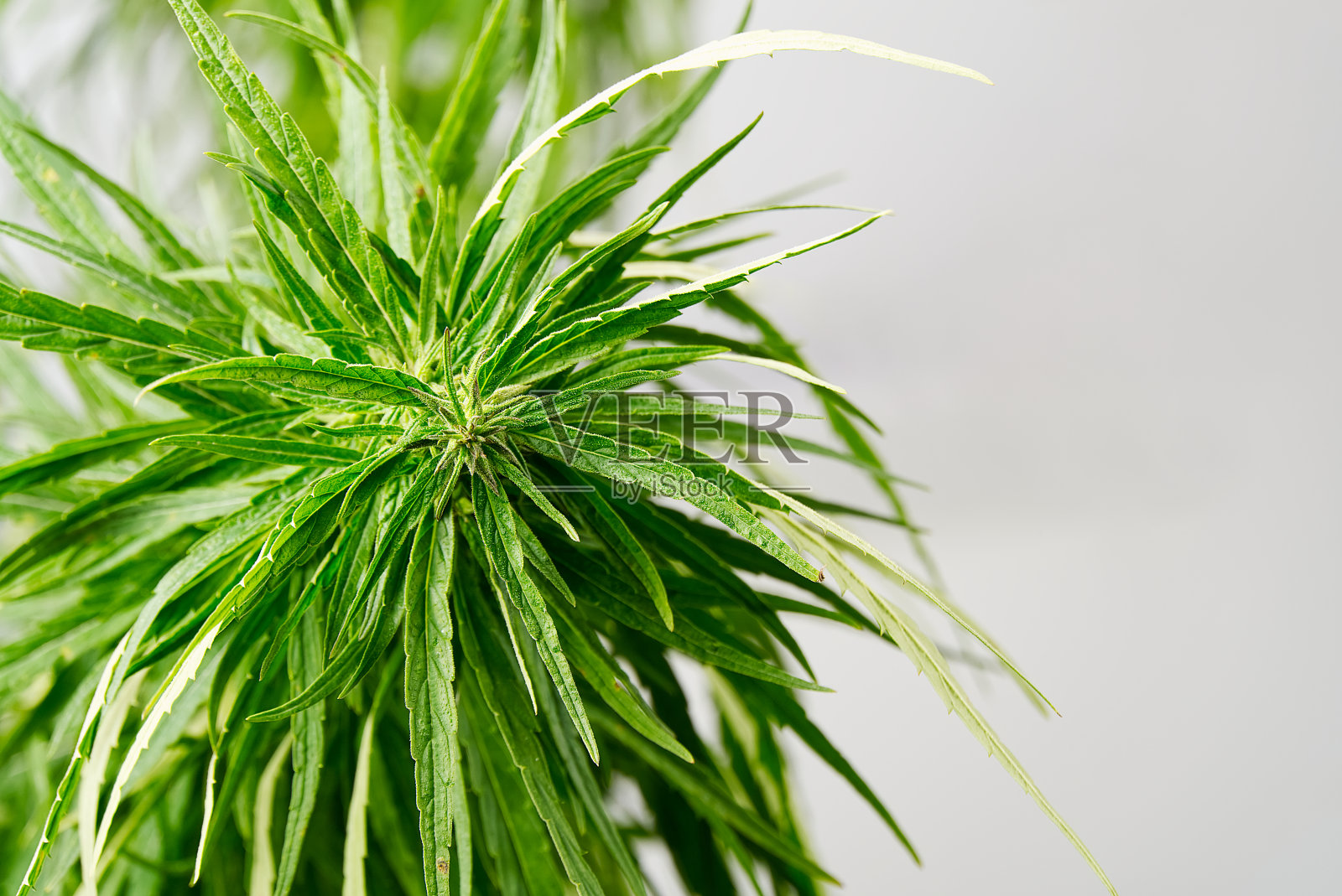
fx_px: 5931
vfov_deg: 8.6
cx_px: 671
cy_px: 448
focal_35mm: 159
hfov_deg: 12.9
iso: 200
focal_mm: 106
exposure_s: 1/320
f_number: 6.3
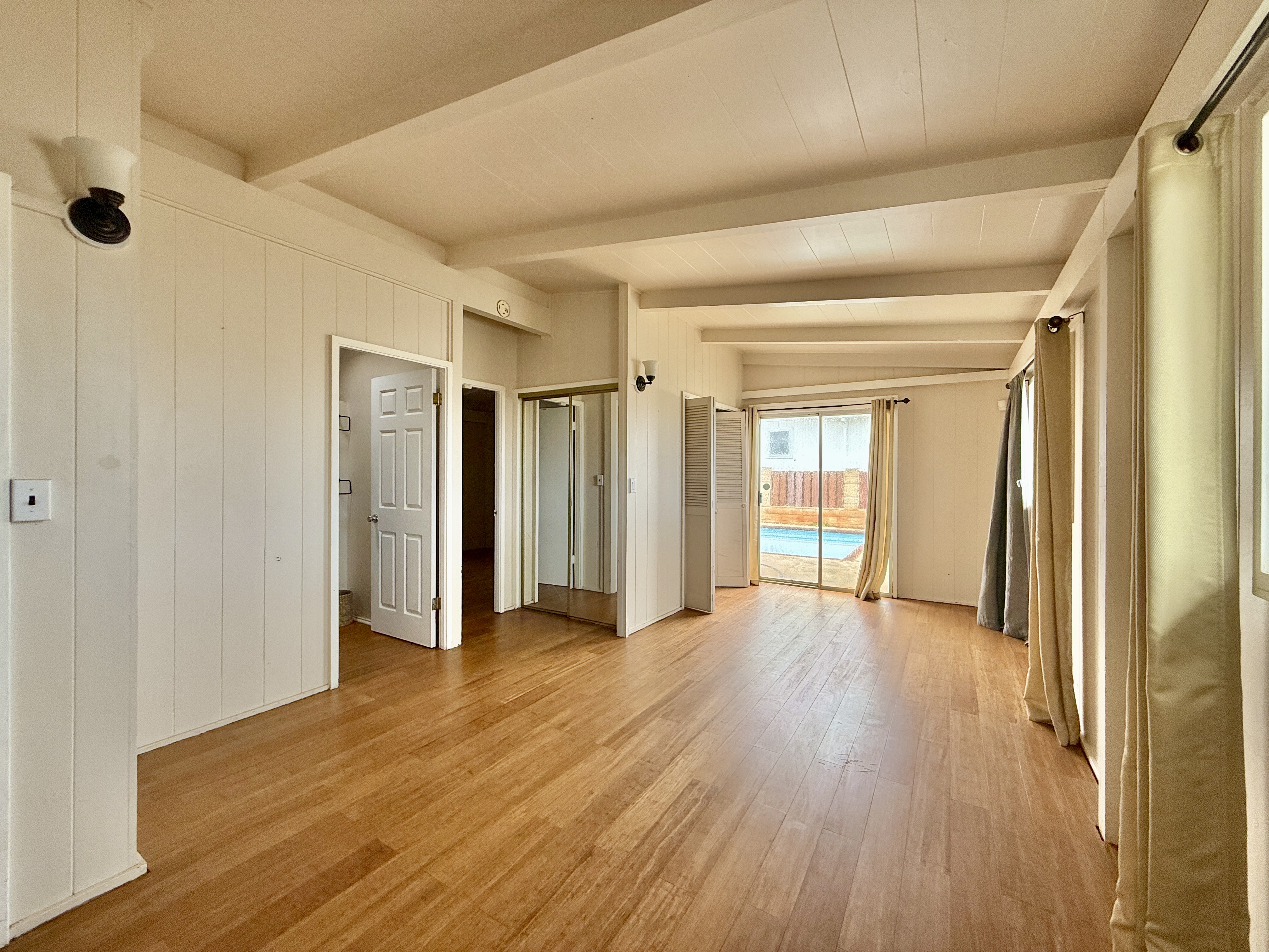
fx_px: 513
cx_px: 634
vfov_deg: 85.7
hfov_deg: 102.1
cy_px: 476
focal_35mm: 14
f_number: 2.2
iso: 100
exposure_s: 1/99
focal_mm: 2.22
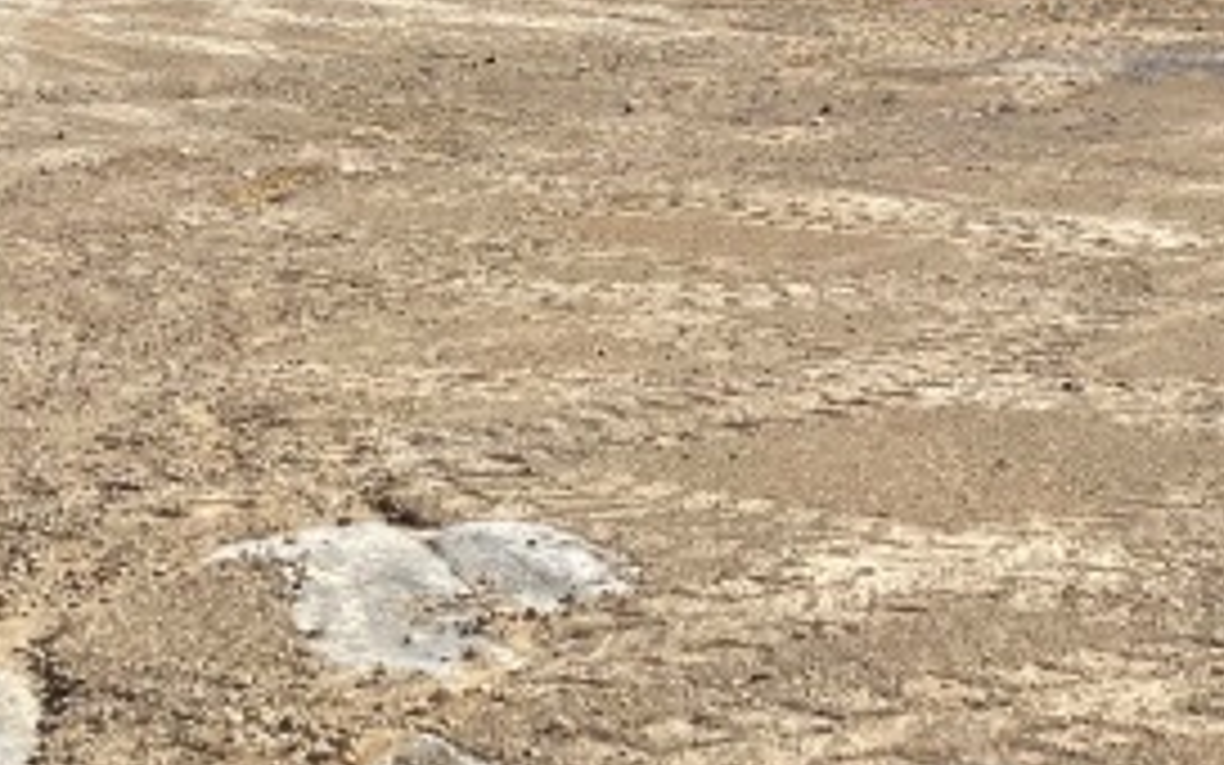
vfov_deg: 16.1
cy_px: 360
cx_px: 729
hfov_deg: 25.5
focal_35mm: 81
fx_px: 2702
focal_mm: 4.25
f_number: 1.8
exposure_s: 1/3846
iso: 32
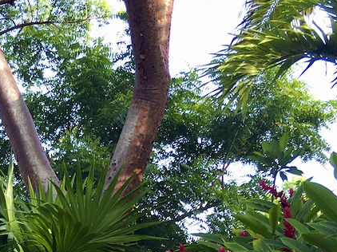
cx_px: -31
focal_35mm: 88
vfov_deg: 15.9
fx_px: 856
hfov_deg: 21.2
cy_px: 330
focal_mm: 4.15
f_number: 2.2
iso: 25
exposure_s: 1/120
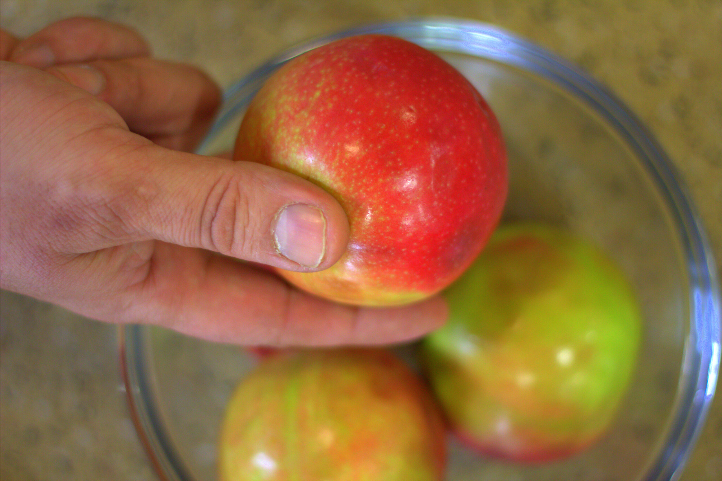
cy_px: 240
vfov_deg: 17.5
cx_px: 361
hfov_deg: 26.0
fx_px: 1564
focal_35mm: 78
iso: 640
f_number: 1.8
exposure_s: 1/80
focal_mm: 50
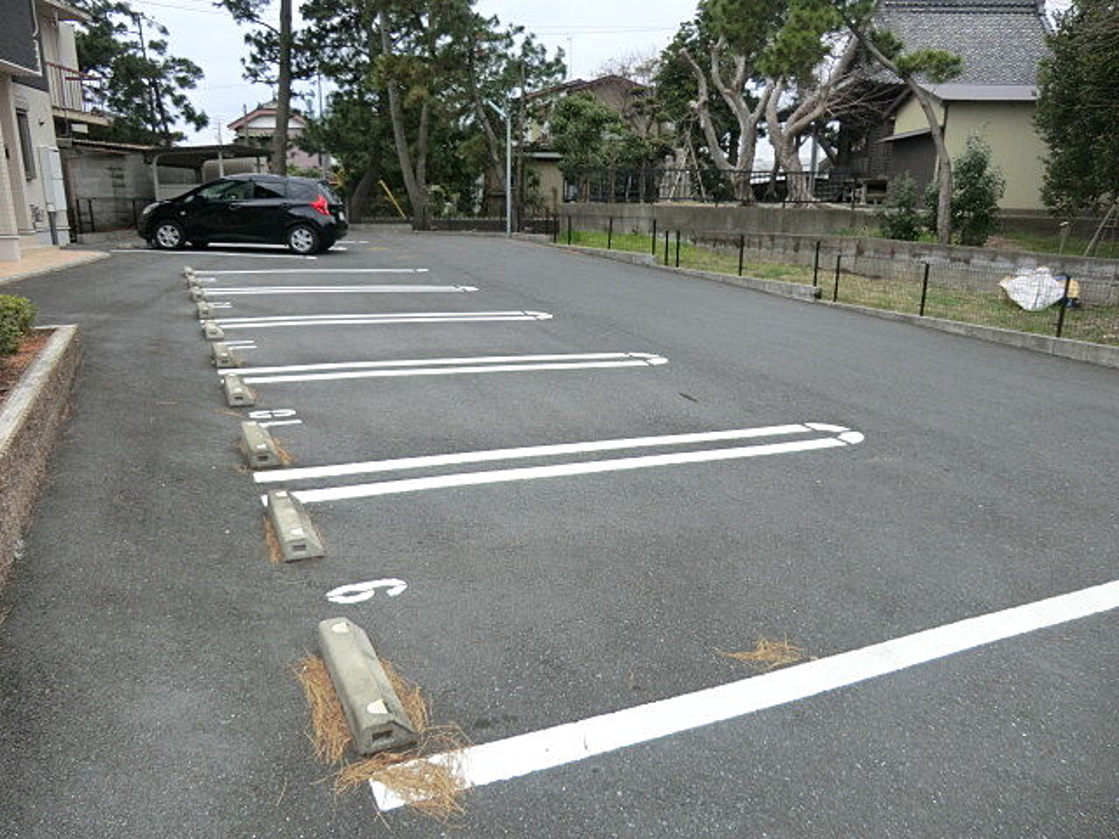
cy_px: 420
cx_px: 560
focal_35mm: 24
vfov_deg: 56.8
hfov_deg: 71.6
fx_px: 776
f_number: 3.2
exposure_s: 1/320
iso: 80
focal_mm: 4.3
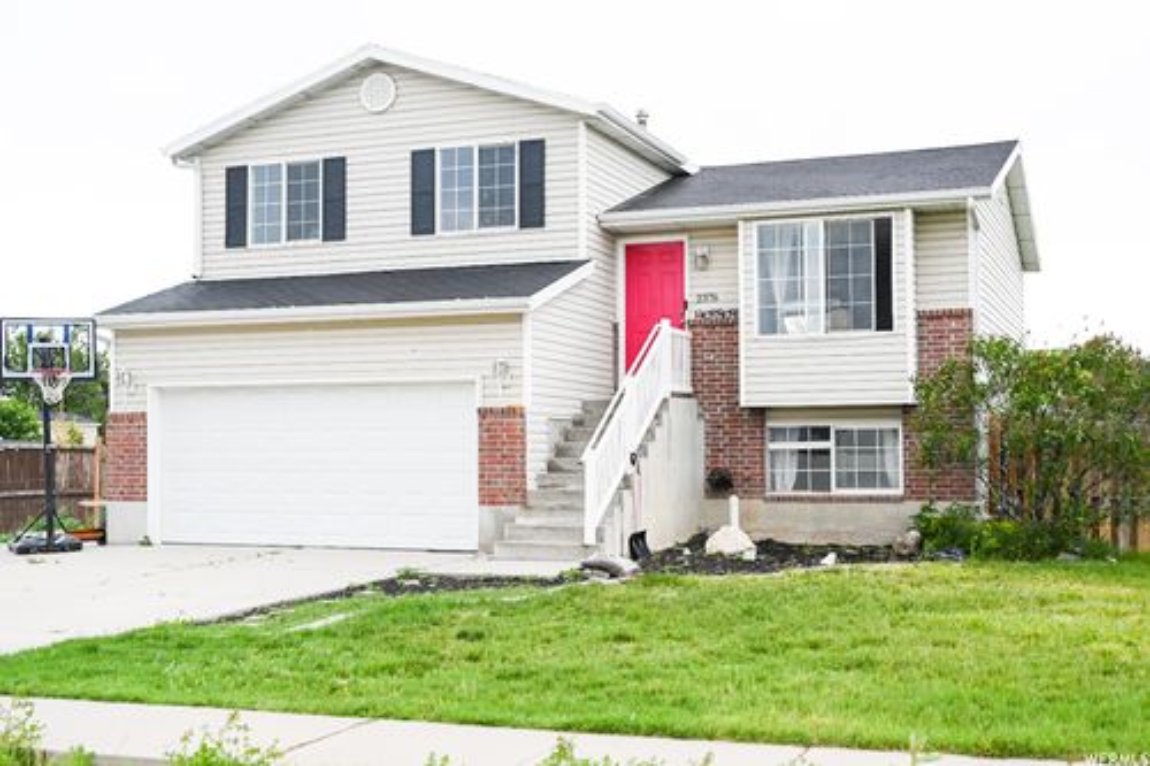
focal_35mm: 45
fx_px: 1437
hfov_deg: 43.6
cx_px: 575
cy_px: 383
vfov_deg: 29.8
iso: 1000
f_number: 5
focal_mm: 45
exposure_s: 1/1000
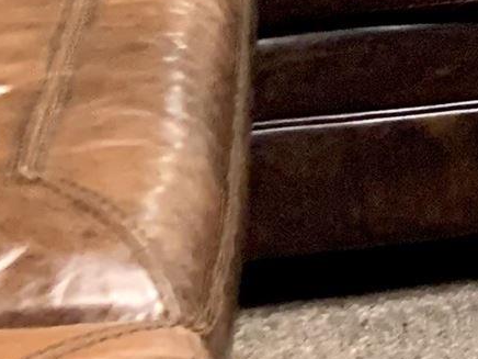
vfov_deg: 7.3
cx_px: 1661
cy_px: -646
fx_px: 2527
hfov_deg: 8.2
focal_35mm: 183
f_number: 1.8
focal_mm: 4.25
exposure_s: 1/60
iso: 160
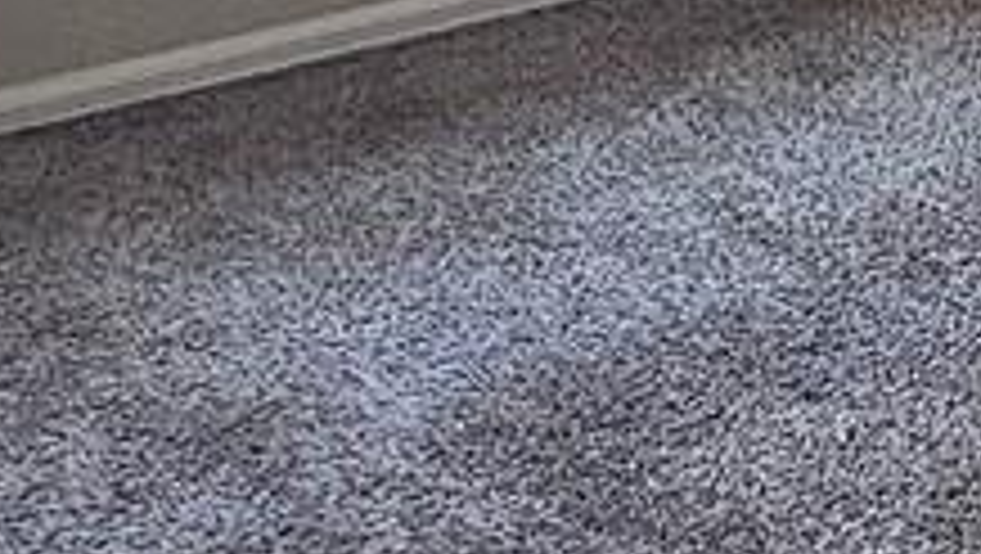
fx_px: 2707
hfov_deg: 16.4
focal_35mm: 104
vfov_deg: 10.5
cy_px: -617
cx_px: 1872
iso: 100
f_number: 2.2
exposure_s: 1/60
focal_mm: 2.2
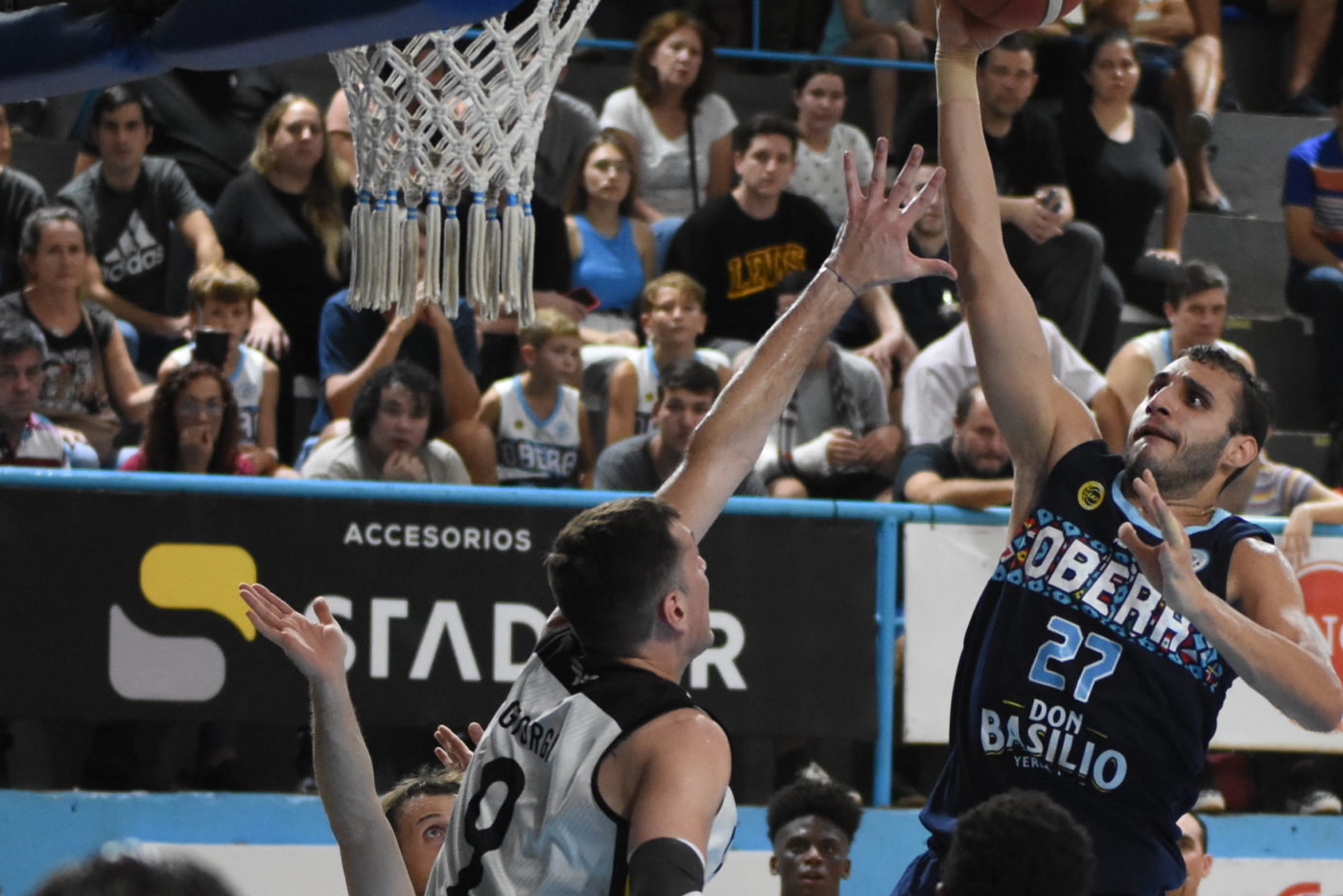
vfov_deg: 7.1
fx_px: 7164
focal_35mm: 192
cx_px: 1139
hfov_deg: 10.7
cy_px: 697
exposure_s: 1/1600
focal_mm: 70
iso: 3200
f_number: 2.8
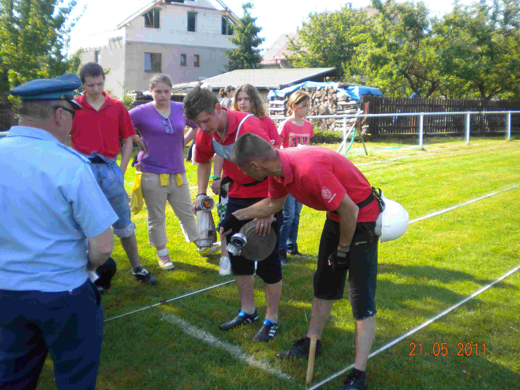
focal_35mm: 35
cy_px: 195
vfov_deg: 40.7
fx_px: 526
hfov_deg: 52.6
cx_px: 260
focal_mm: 6.3
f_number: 3.1
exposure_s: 1/510
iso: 157
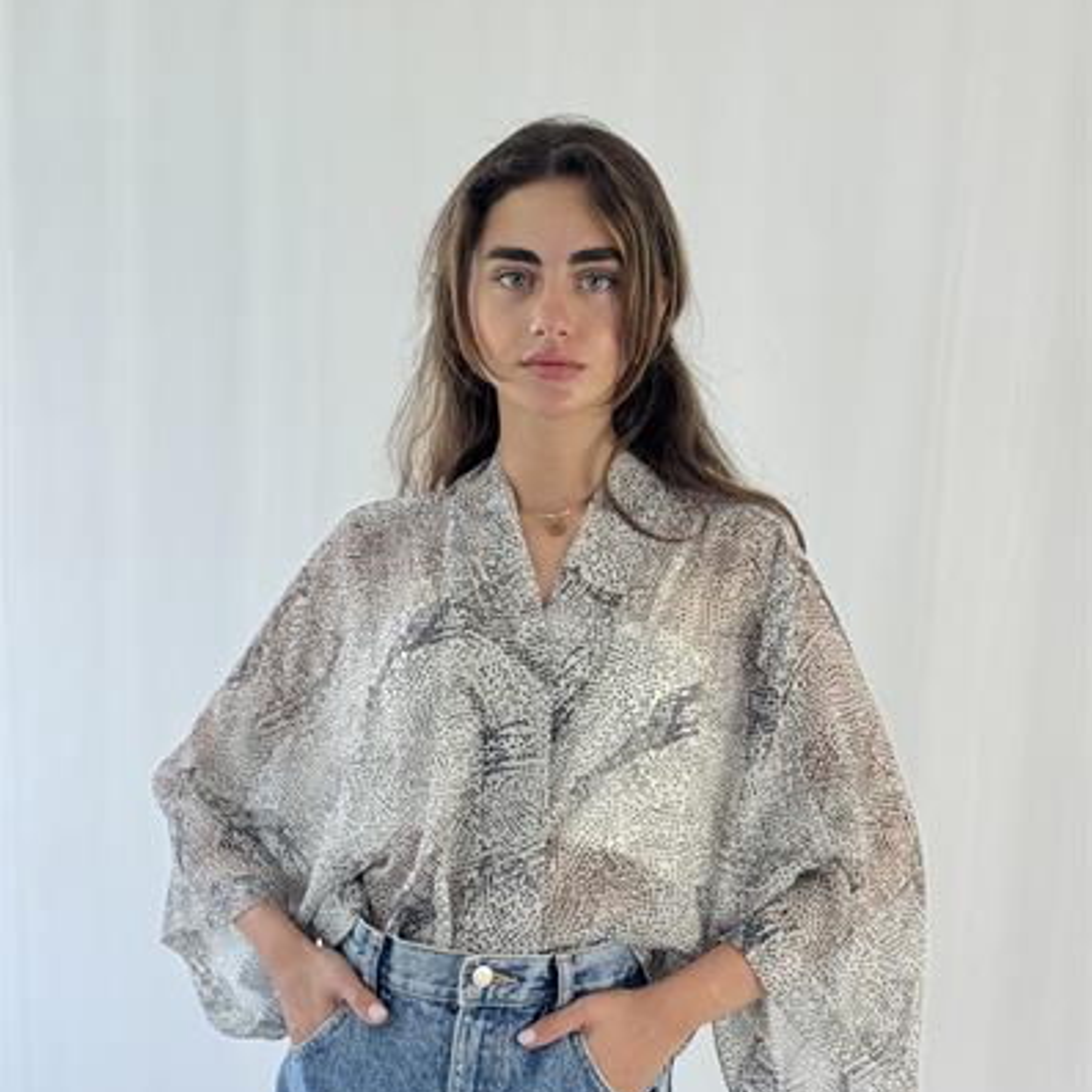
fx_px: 2034
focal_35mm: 57
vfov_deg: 29.9
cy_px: 675
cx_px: 545
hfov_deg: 30.0
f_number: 1.78
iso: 64
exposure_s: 1/170
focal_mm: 6.76
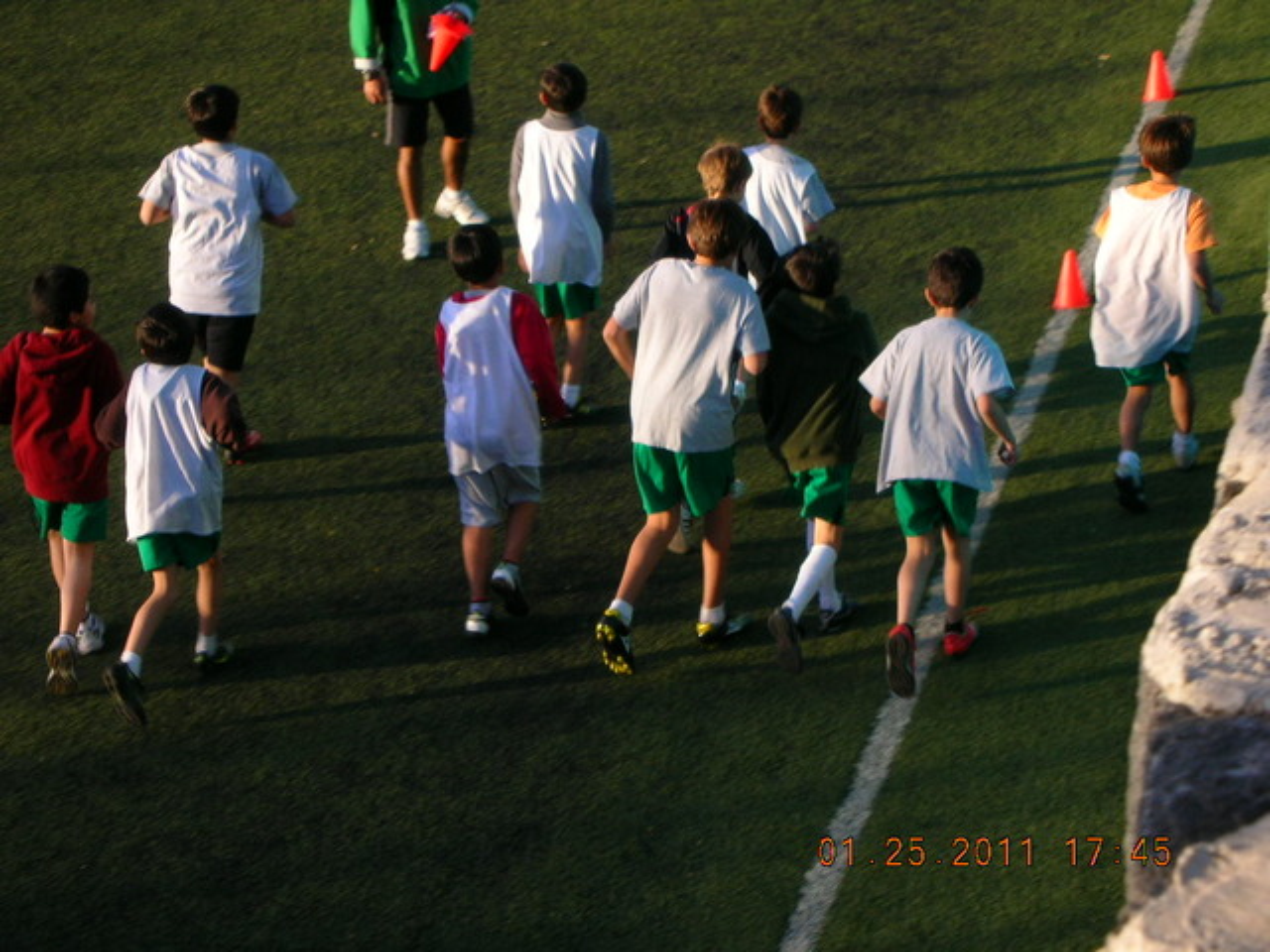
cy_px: 476
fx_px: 3852
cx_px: 635
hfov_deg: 18.7
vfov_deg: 14.1
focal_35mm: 105
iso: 50
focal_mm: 17.4
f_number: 5.4
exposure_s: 1/71.4
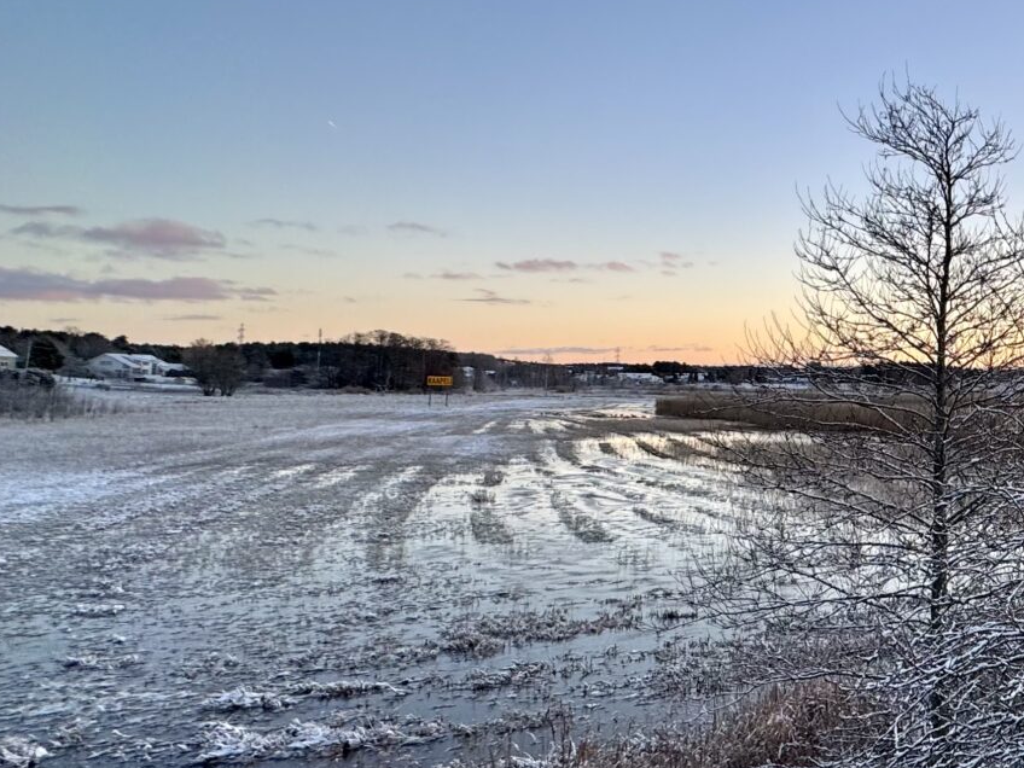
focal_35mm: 33
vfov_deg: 42.9
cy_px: 334
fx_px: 976
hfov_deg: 40.8
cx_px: 1197
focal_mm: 2.22
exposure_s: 1/142
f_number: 2.2
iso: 40
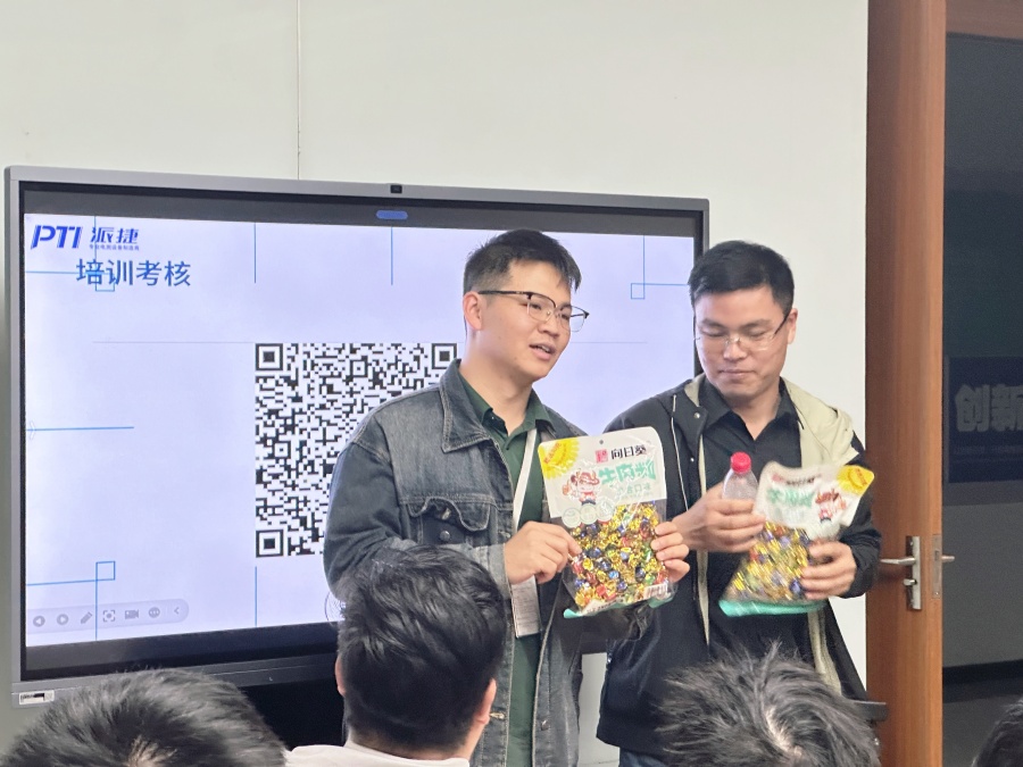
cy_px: 384
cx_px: 512
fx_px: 2276
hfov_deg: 25.3
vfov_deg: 19.1
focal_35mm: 77
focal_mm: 9
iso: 640
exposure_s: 1/50
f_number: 2.8
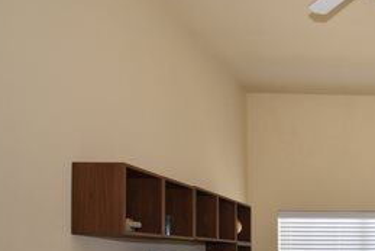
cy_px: 256
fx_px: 386
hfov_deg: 40.8
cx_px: 420
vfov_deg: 32.8
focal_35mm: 37
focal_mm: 10
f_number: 4
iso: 800
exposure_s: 1/125
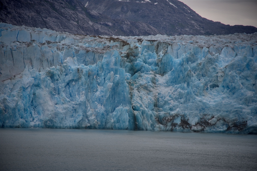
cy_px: 86
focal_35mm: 120
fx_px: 857
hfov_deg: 17.1
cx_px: 128
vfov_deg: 11.4
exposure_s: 1/250
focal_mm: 120
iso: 160
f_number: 4
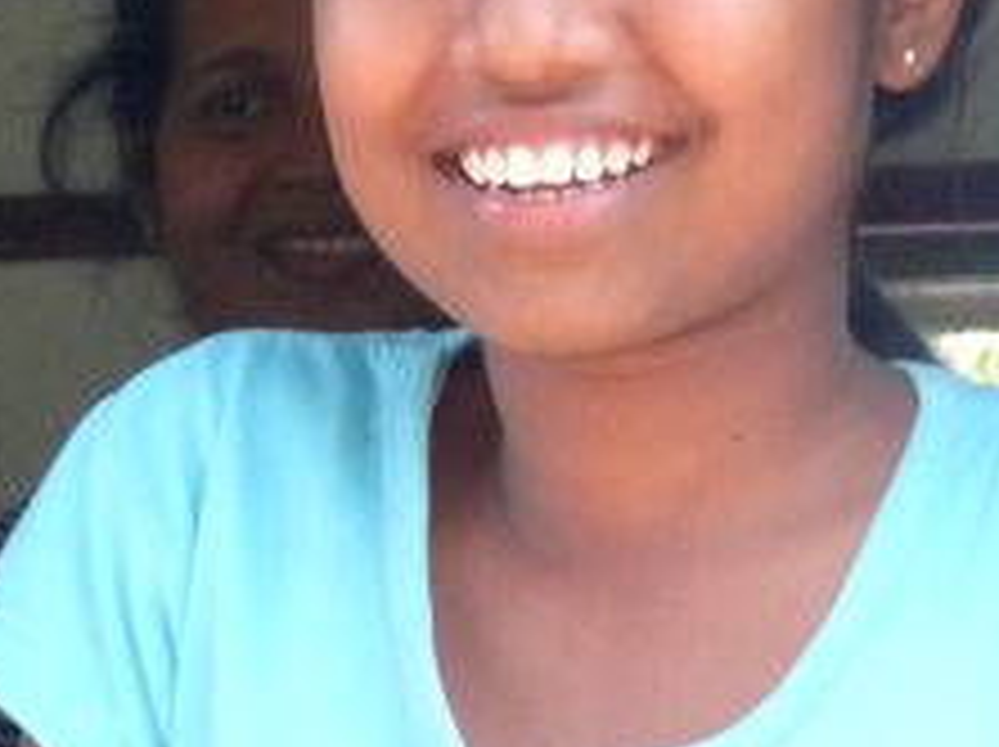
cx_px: -320
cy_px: 261
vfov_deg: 5.6
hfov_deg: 7.5
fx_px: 7582
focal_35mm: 263
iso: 400
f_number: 3.2
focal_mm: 10.1
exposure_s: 1/250
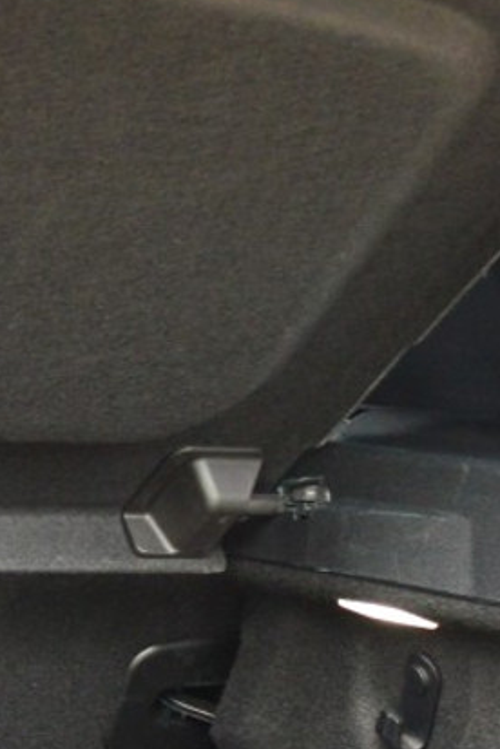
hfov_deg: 7.9
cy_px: 1029
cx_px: -428
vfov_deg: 11.9
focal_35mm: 167
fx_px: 3479
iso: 800
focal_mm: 24
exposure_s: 1/60
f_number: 7.1
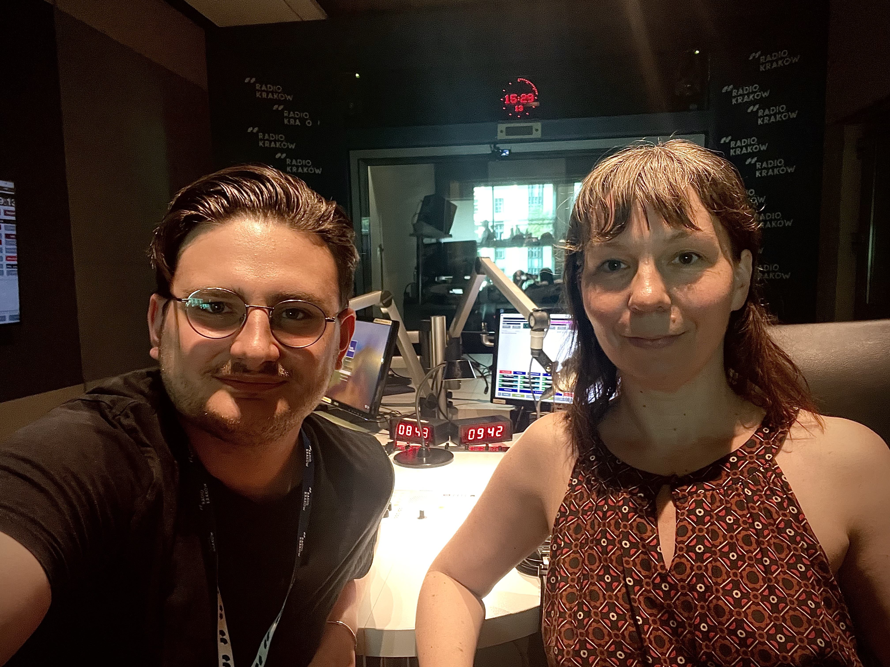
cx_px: 445
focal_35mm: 23
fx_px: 591
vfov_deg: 58.9
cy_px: 334
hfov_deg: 73.9
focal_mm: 2.71
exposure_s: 1/25
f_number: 2.2
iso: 640
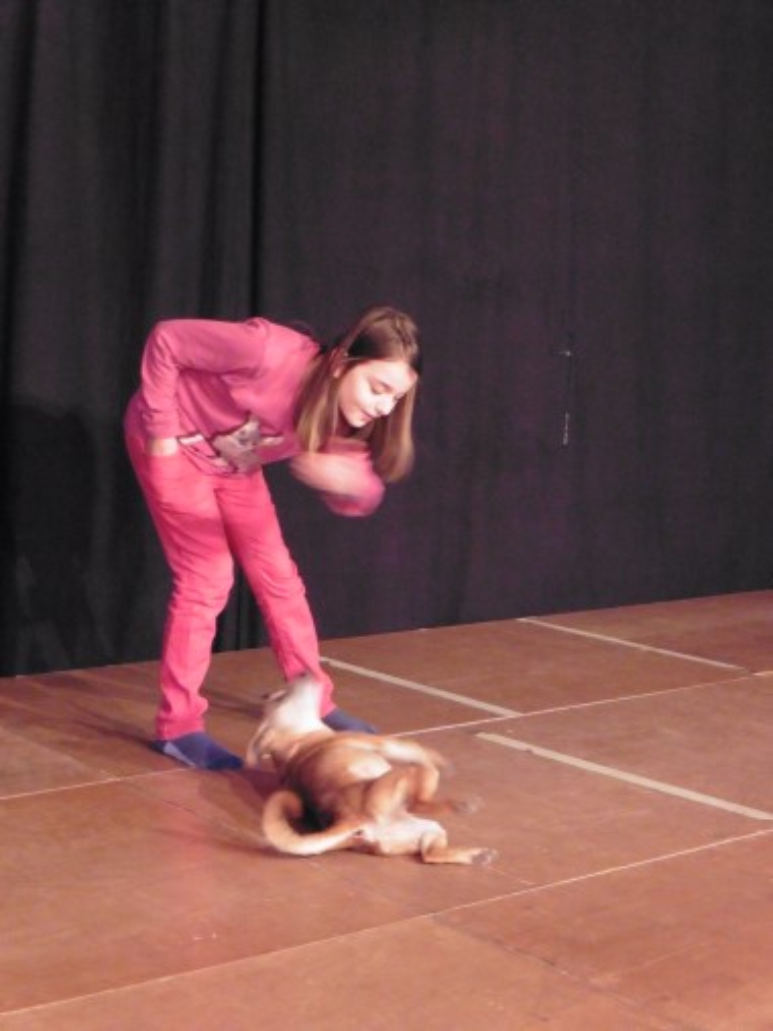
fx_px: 2085
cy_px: 516
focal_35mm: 70
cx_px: 386
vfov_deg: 27.8
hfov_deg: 21.0
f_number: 5
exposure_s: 1/30
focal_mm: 12.5
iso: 1600
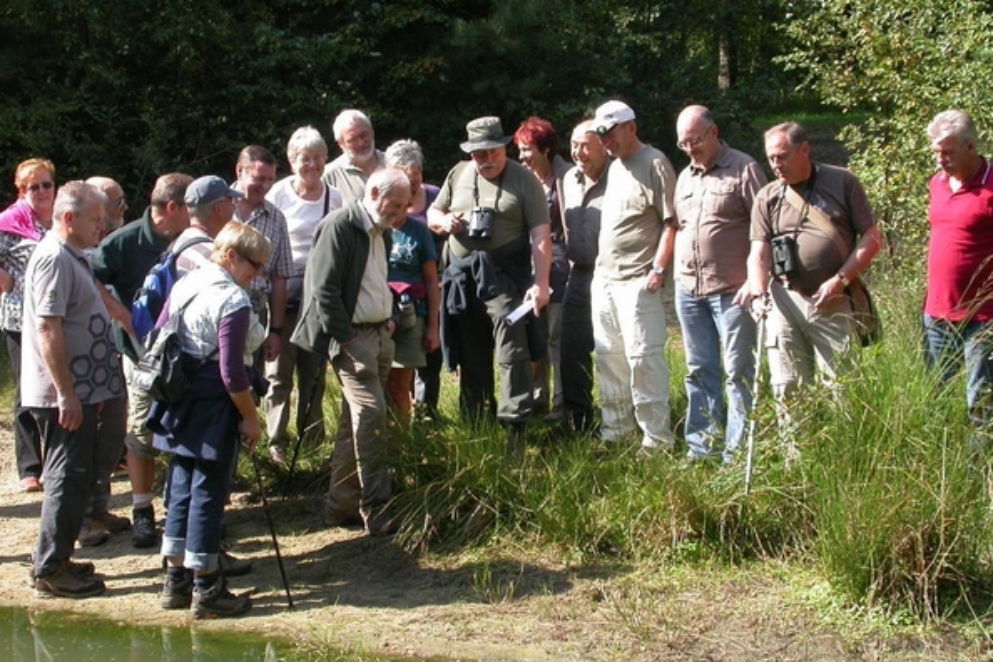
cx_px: 493
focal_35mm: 103
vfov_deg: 13.3
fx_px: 2841
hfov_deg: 19.8
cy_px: 304
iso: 100
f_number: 5
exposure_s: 1/208
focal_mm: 20.4
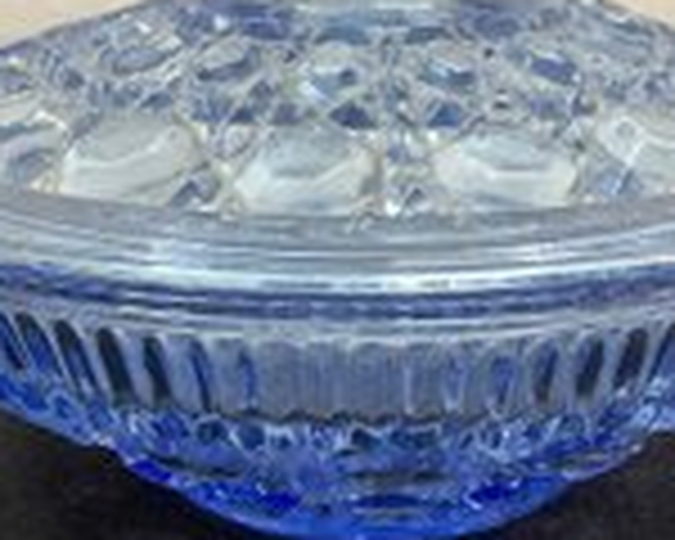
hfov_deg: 27.5
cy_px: 196
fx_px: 1378
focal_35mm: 69
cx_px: 367
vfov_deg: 22.1
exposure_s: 1/50
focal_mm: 3.3
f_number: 2.4
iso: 80
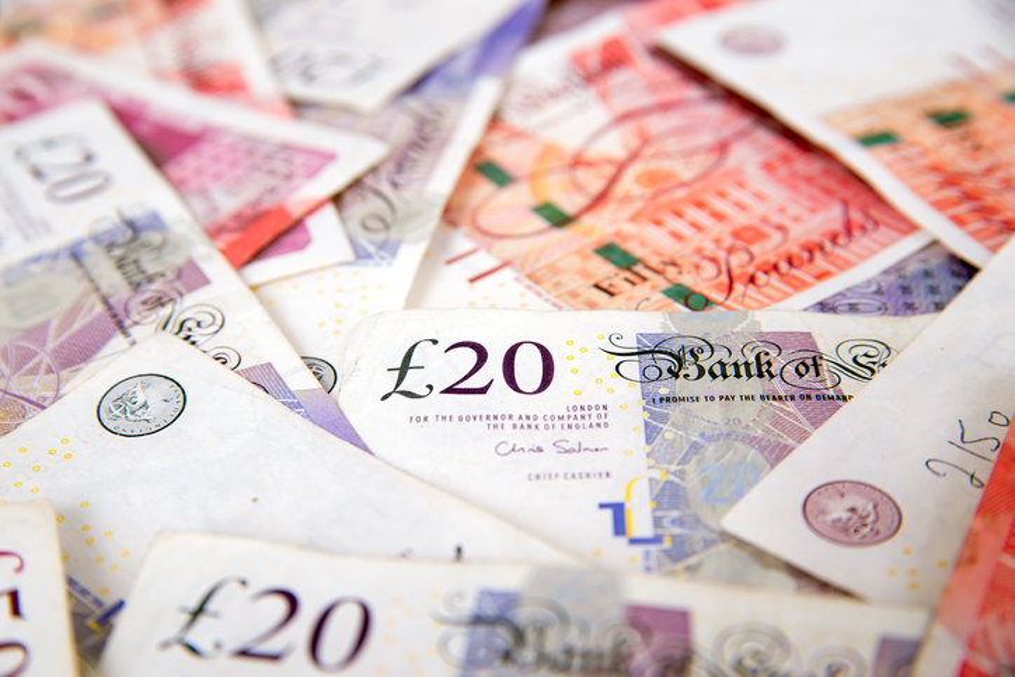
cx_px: 508
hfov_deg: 27.0
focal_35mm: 75
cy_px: 338
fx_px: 2115
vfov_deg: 18.2
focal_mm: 75
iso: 100
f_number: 7.1
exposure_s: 1/125
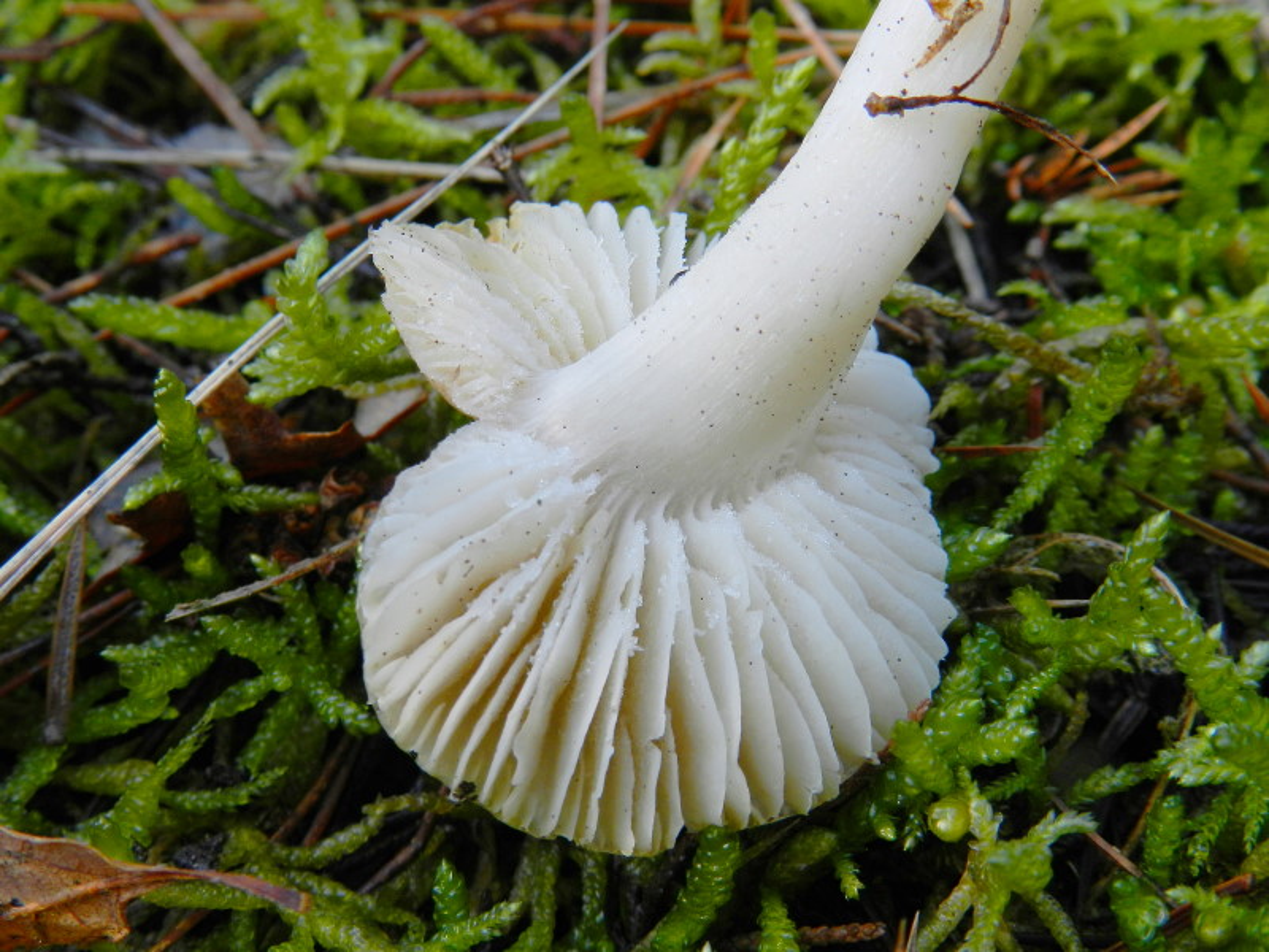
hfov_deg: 41.2
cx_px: 634
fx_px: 1686
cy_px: 476
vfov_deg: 31.5
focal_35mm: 46
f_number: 4.5
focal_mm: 8.1
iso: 160
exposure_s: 1/60
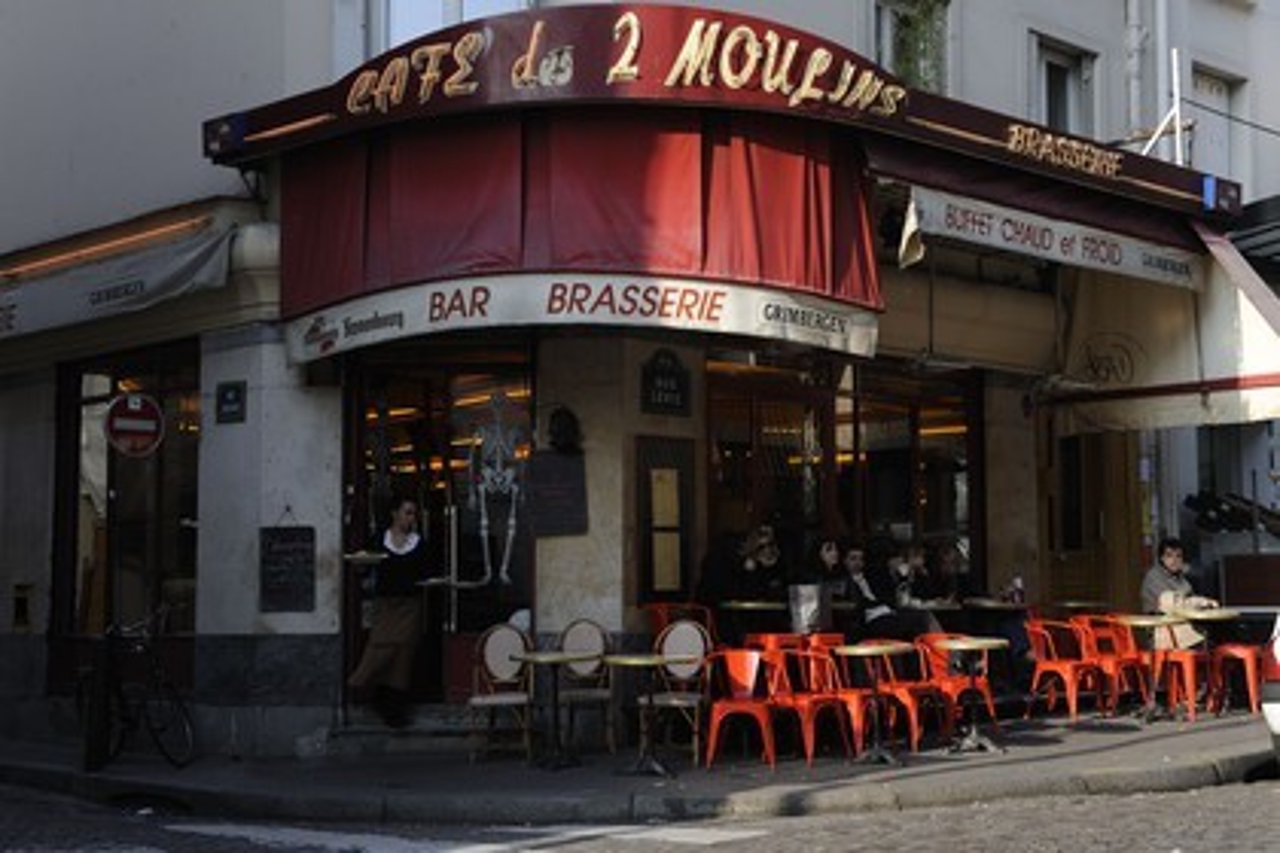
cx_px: 640
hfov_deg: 34.5
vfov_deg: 23.4
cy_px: 426
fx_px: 2062
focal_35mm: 58
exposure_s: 1/125
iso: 200
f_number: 10
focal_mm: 58
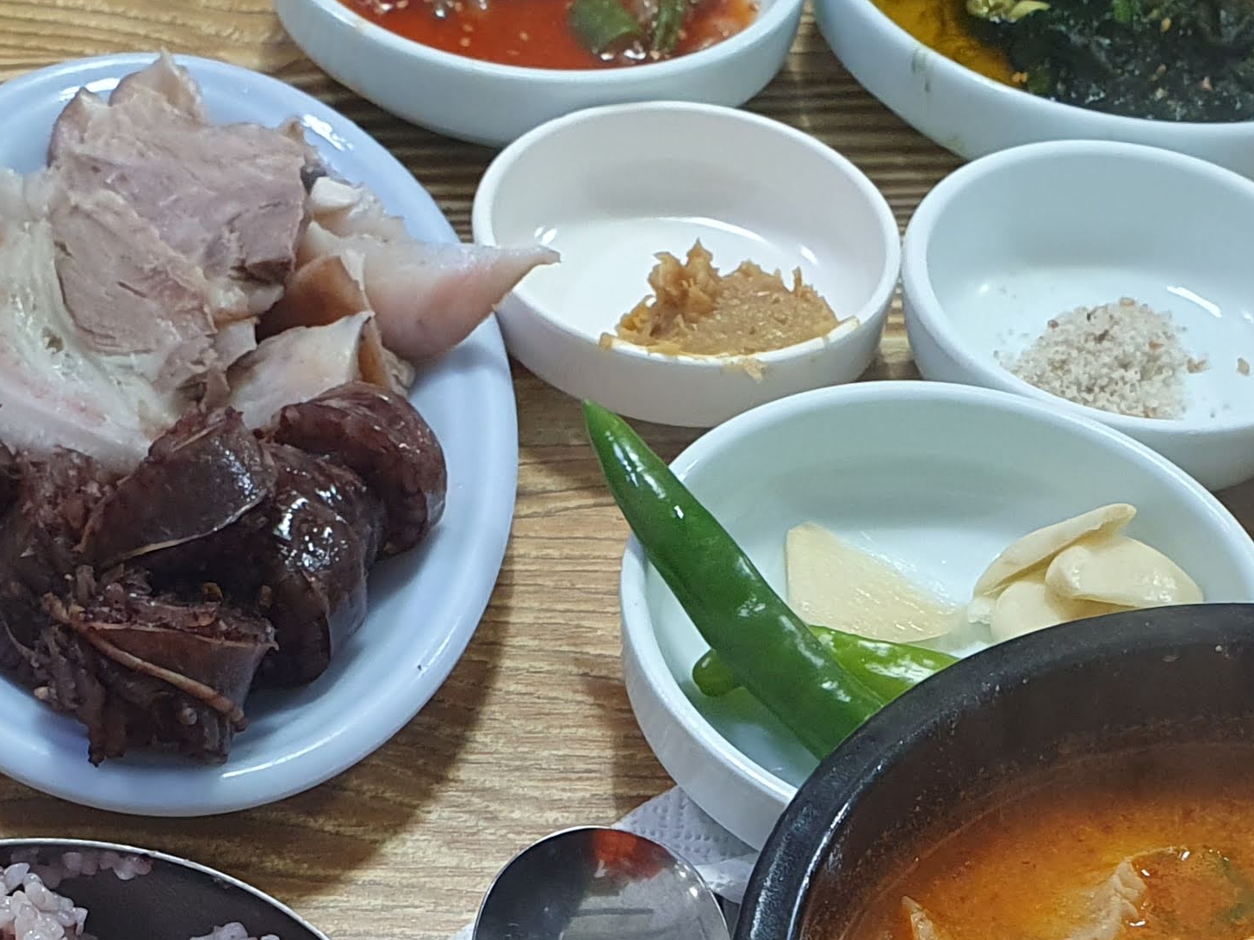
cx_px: 741
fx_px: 2608
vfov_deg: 19.6
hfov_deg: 27.0
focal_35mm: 72
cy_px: 1034
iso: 160
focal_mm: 4.32
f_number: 2.4
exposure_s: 1/40
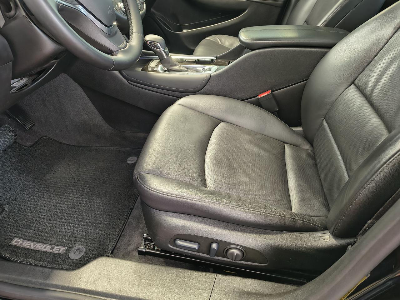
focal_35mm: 24
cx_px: 200
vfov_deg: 56.8
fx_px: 277
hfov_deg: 71.6
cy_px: 150
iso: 1226
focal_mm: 5.56
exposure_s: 1/40
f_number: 1.8
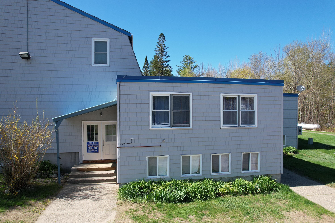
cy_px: 112
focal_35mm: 22
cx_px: 168
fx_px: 205
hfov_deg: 78.6
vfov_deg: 57.2
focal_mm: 8.38
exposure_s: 1/1000
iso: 100
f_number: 2.8
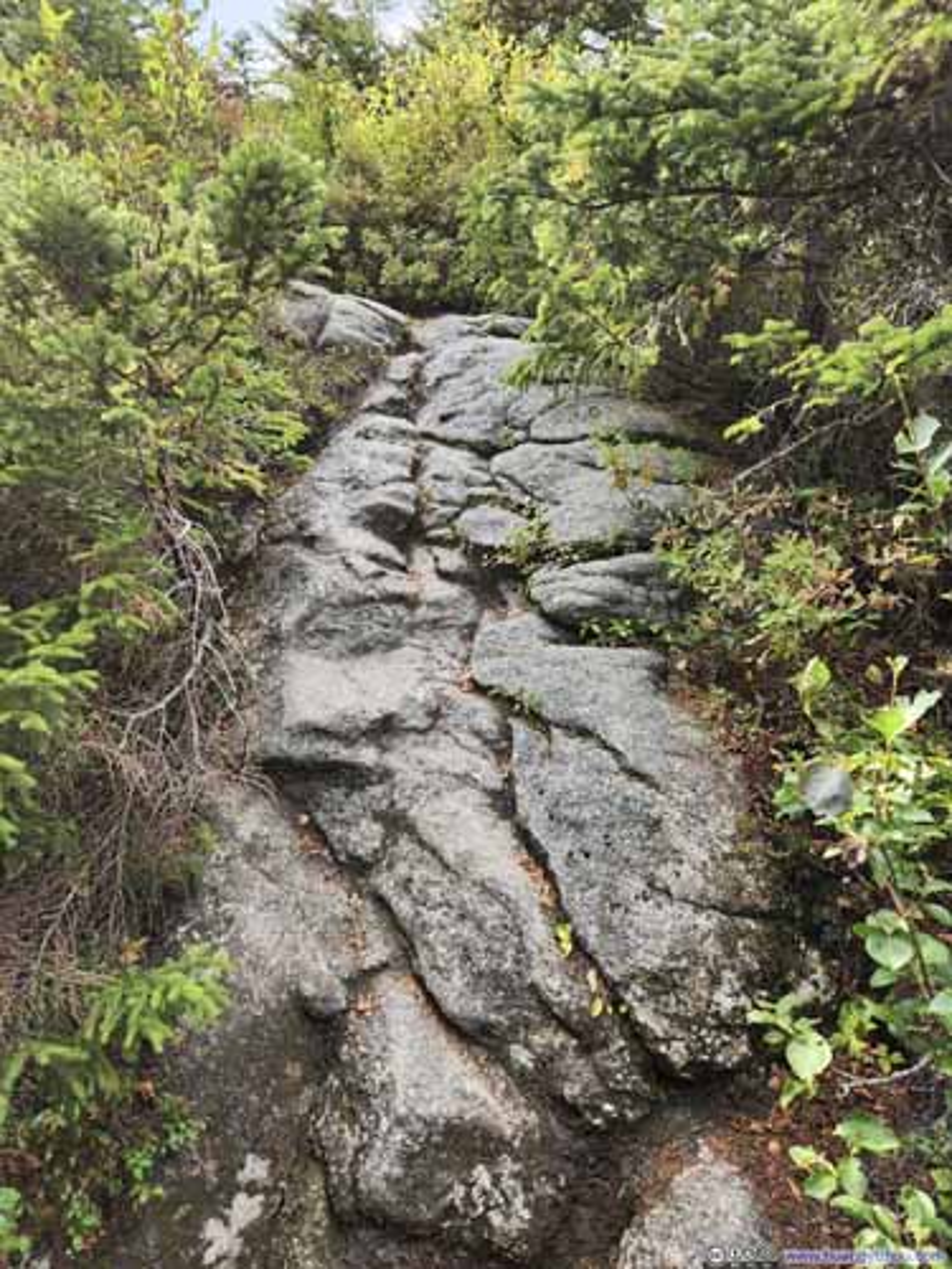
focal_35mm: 23
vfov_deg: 73.9
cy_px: 634
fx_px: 843
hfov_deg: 58.9
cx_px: 476
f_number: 1.8
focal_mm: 5.4
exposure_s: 1/170
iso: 20
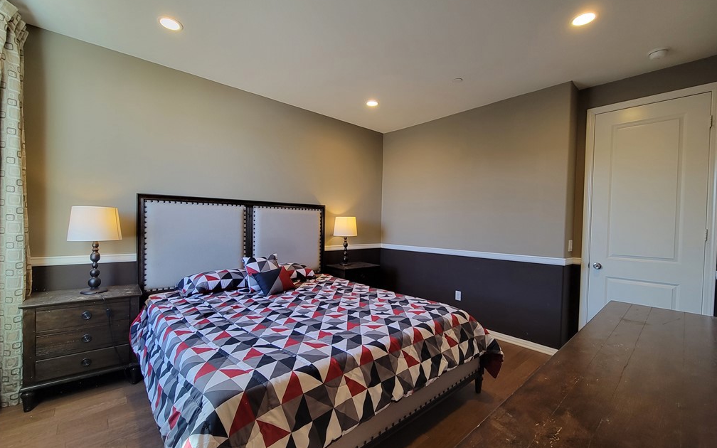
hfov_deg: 105.3
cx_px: 357
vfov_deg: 78.6
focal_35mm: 14
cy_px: 228
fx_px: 274
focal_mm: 2.2
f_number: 2.2
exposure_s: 1/60
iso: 125
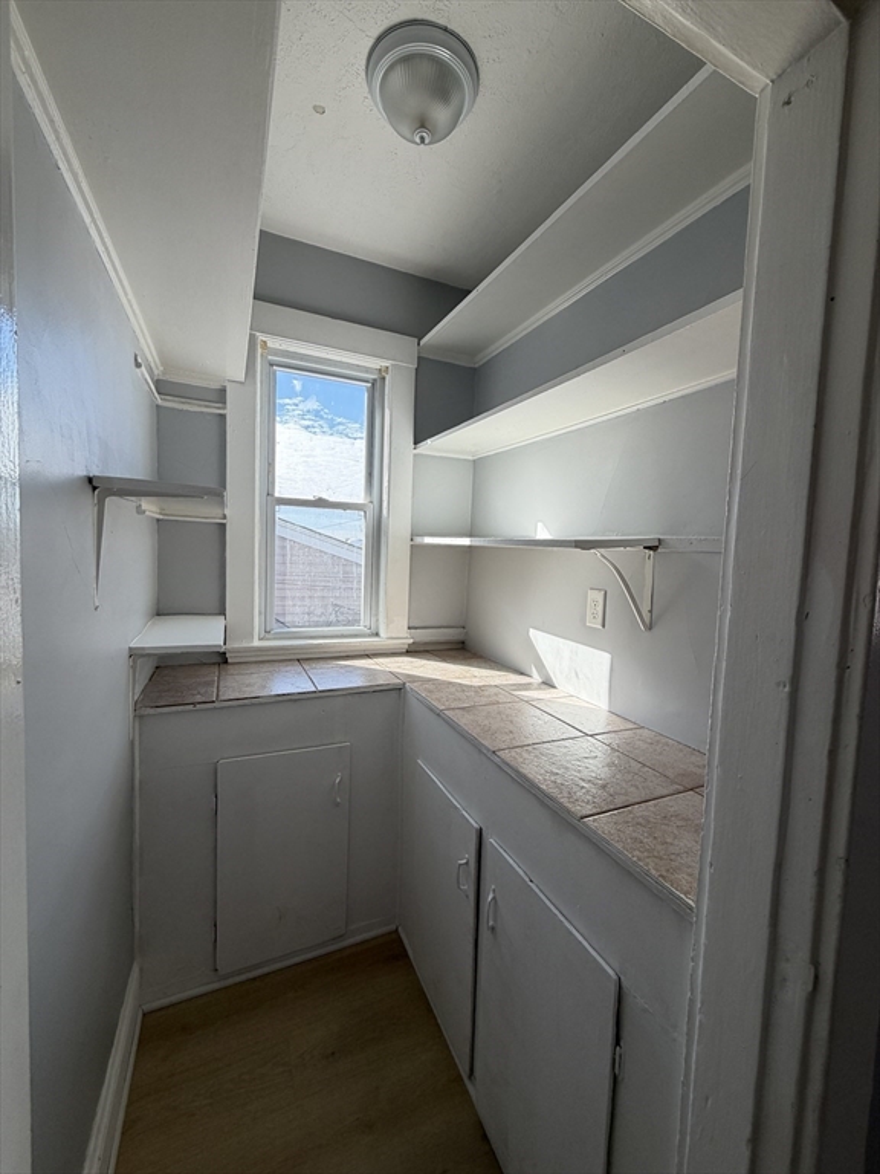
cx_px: 440
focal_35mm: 14
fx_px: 475
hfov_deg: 85.7
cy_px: 587
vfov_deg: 102.1
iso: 50
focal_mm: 2.22
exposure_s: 1/173
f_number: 2.2
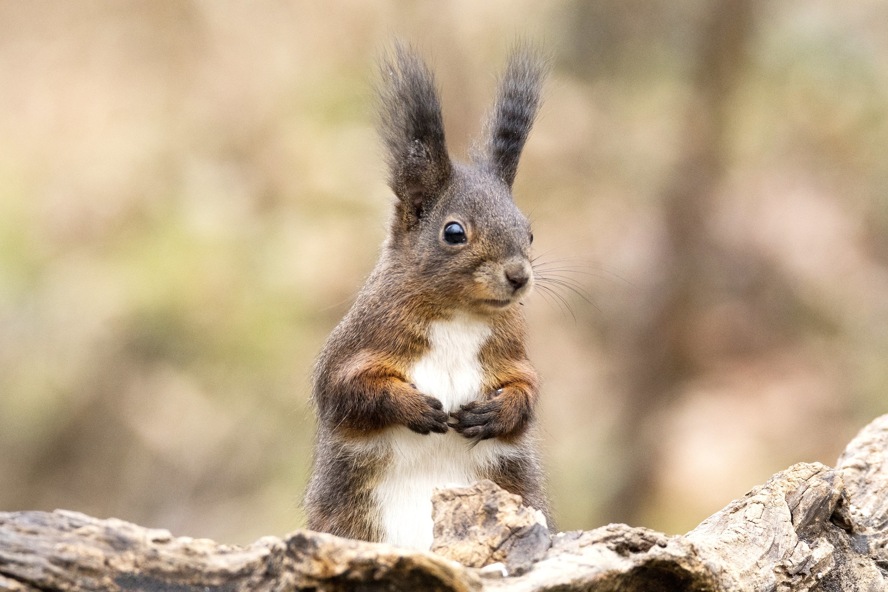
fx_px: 16279
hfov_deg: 3.1
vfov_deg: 2.1
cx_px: 444
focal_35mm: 660
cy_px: 296
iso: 2000
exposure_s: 1/200
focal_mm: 440
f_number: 7.1
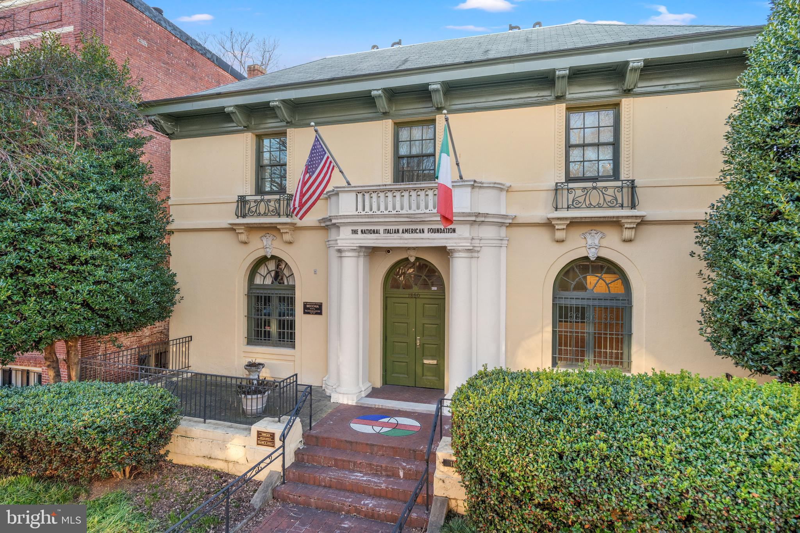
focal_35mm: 20
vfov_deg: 61.9
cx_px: 400
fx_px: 444
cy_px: 266
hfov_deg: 84.0
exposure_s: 1/800
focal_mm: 20
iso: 800
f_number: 5
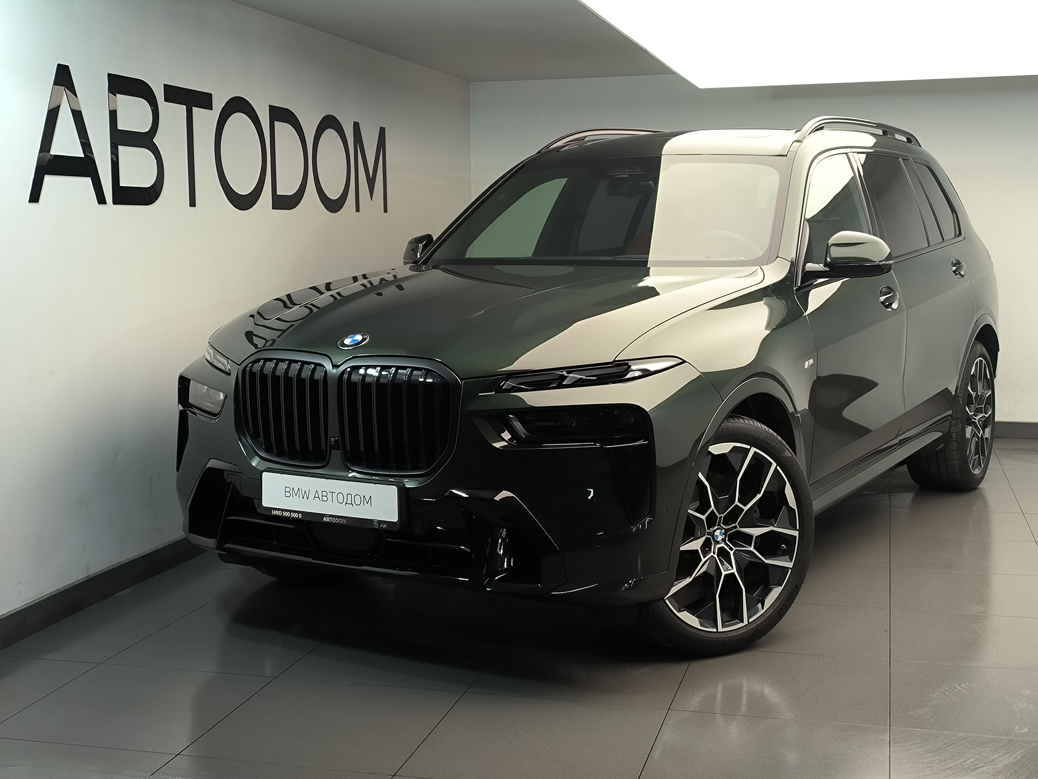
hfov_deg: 71.6
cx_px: 519
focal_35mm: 24
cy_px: 390
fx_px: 720
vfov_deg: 56.8
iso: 103
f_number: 1.7
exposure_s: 1/100
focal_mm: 5.24
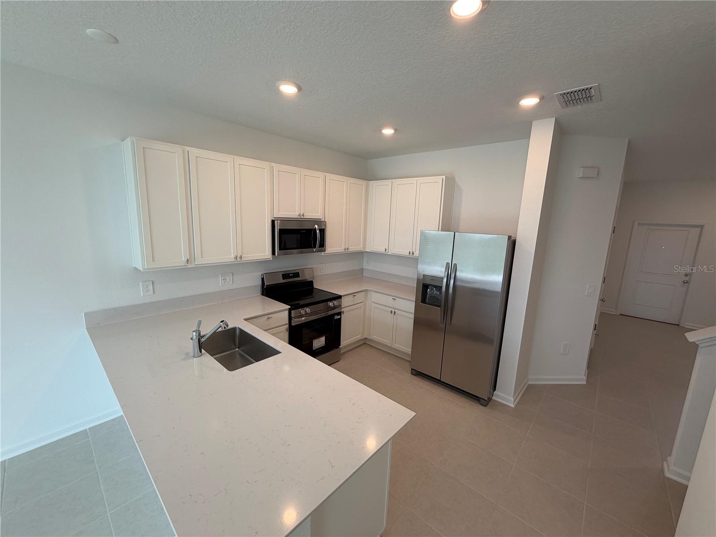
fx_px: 290
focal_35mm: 14
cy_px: 268
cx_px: 358
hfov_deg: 102.1
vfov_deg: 85.7
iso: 100
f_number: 2.2
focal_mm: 2.22
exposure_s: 1/120
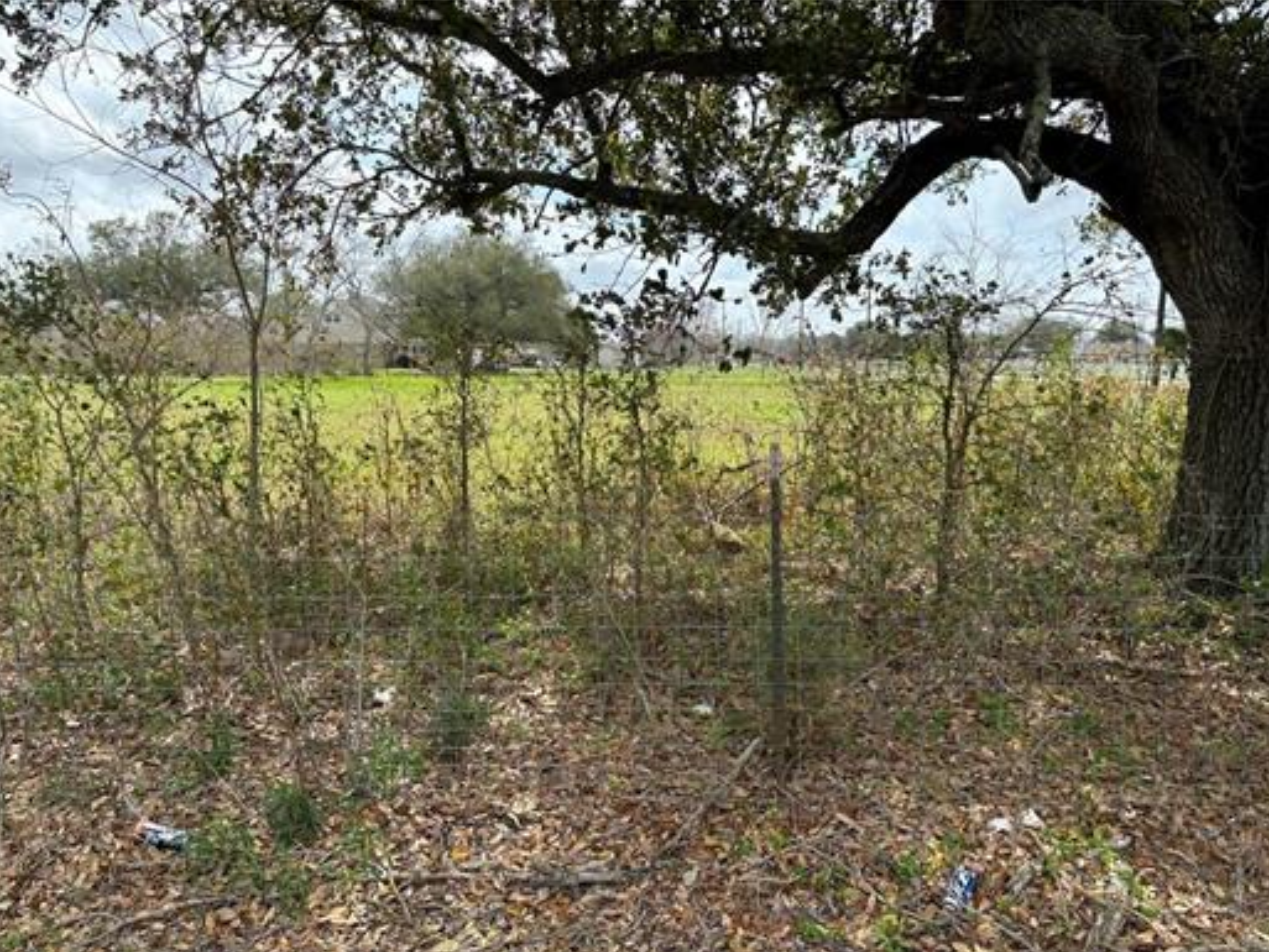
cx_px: 634
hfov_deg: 65.3
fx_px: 990
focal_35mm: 27
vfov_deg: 51.4
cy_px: 491
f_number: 1.6
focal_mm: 5.96
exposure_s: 1/1499
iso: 50
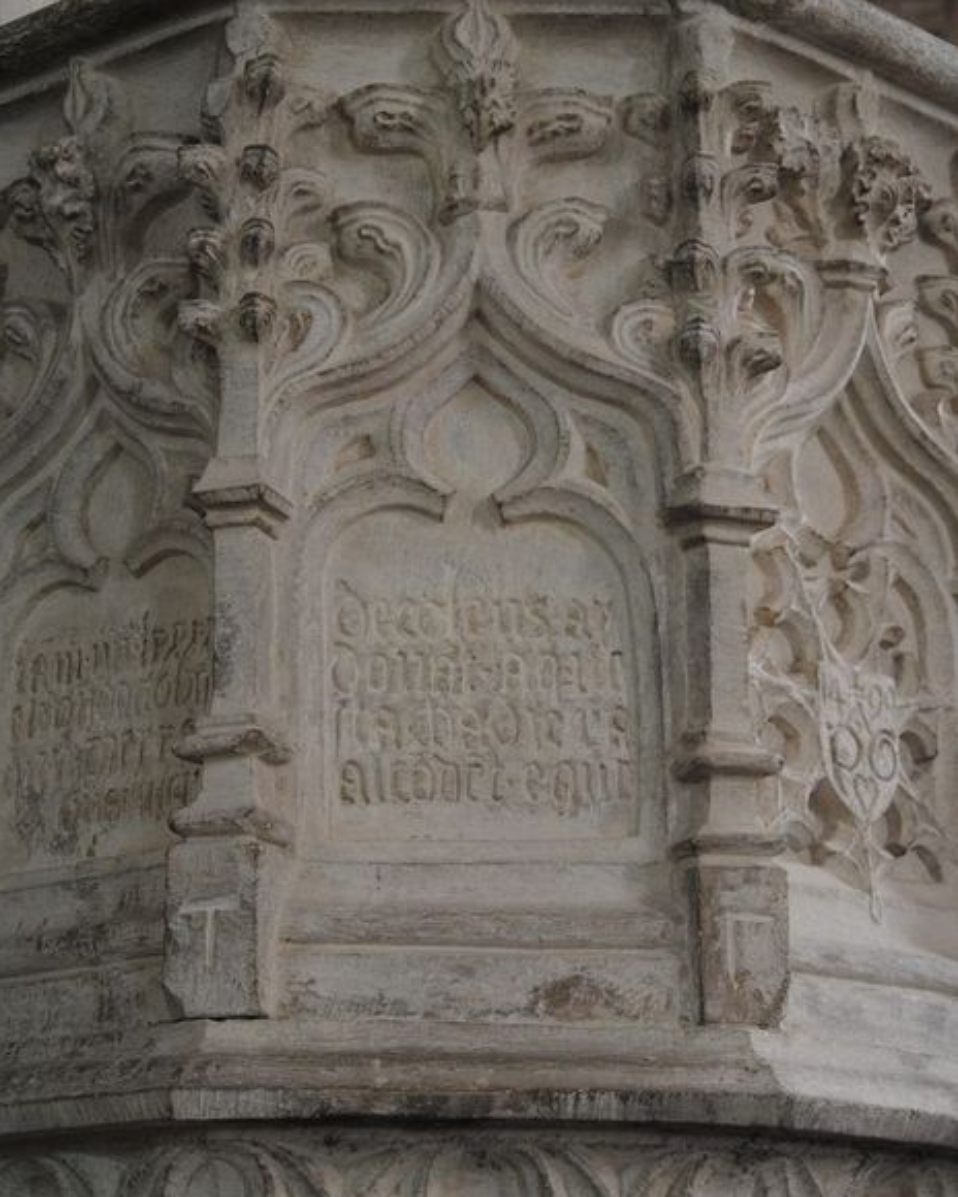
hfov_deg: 18.1
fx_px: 3013
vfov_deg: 22.5
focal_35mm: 85
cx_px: 477
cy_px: 605
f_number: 6.3
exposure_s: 1/1.3
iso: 400
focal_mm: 50
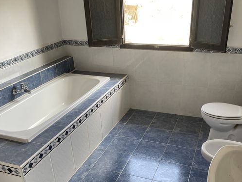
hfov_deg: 50.1
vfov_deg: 38.3
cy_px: 117
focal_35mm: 37
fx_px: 259
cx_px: 128
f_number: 1.6
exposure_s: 1/121
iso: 100
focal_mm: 4.2
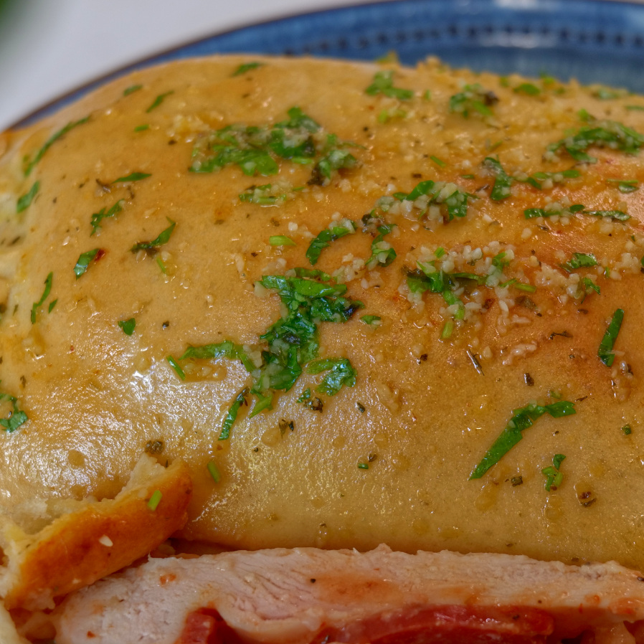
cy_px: 344
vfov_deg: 16.0
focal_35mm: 109
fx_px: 2294
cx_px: 419
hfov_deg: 16.0
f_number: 5.6
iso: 640
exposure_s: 1/80
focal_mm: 60
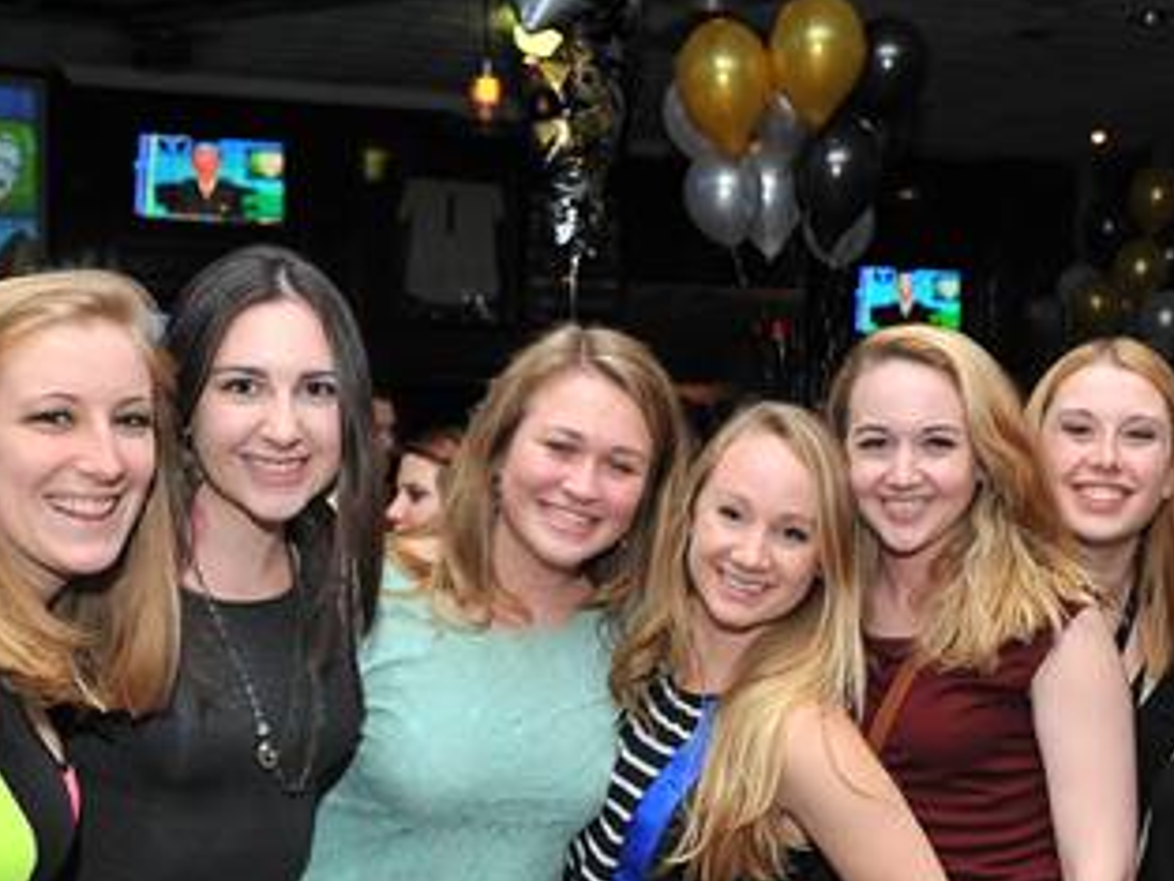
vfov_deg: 26.8
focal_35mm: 54
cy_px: 615
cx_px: 623
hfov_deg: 35.5
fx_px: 1832
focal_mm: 32
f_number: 5.6
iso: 1000
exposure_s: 1/100
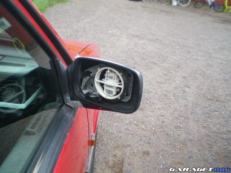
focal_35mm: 38
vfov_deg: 37.7
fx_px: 254
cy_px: 86
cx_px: 116
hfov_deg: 49.0
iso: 50
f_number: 3.1
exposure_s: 1/95.4
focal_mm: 6.3
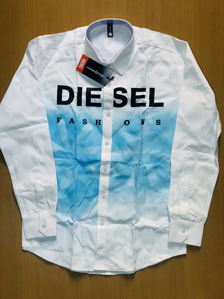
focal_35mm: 52
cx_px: 112
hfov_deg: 28.0
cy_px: 150
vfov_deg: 36.8
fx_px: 449
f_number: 2.4
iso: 64
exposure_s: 1/100
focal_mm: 6
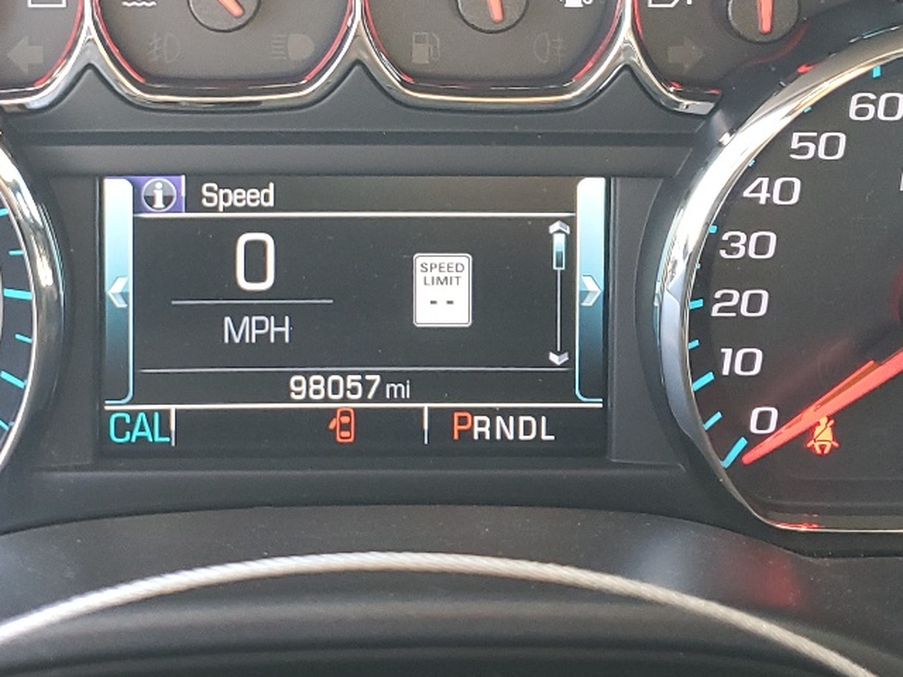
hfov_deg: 29.7
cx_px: 344
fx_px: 1696
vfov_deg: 21.9
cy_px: 38
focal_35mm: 65
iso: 74
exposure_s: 1/60.2
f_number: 1.5
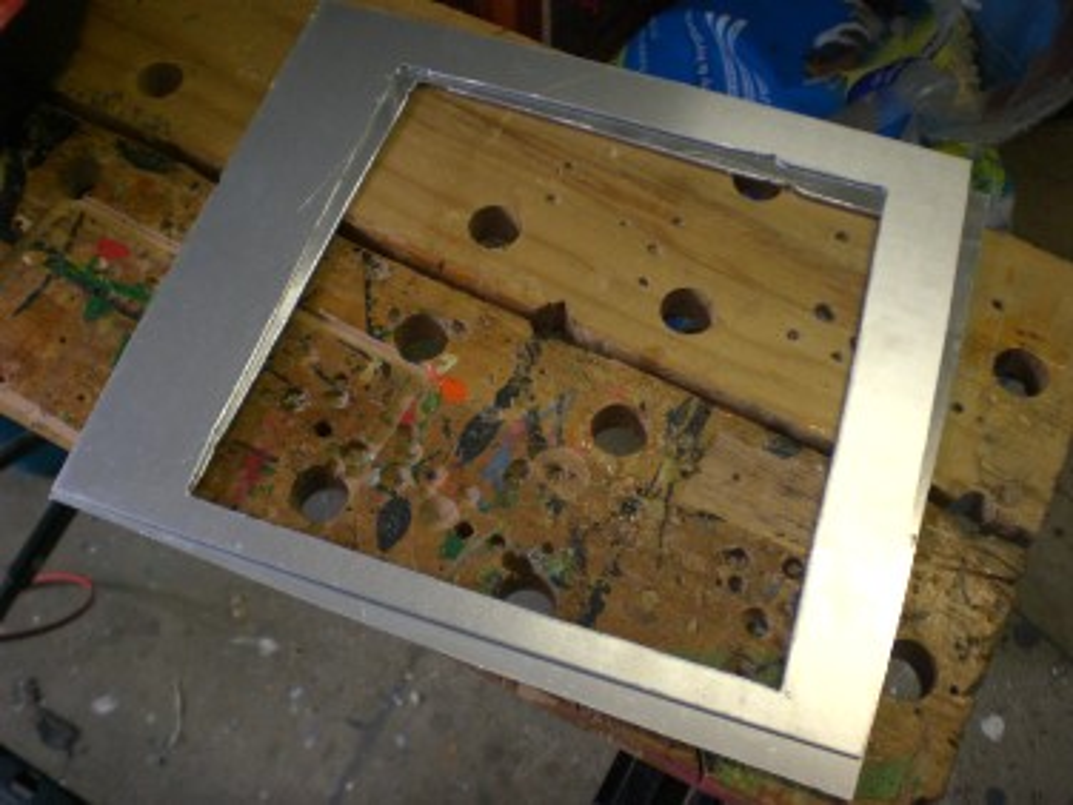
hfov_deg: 49.0
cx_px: 536
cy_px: 402
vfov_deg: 37.7
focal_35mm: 38
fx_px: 1178
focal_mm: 6.3
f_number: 3.1
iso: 200
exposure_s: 1/80
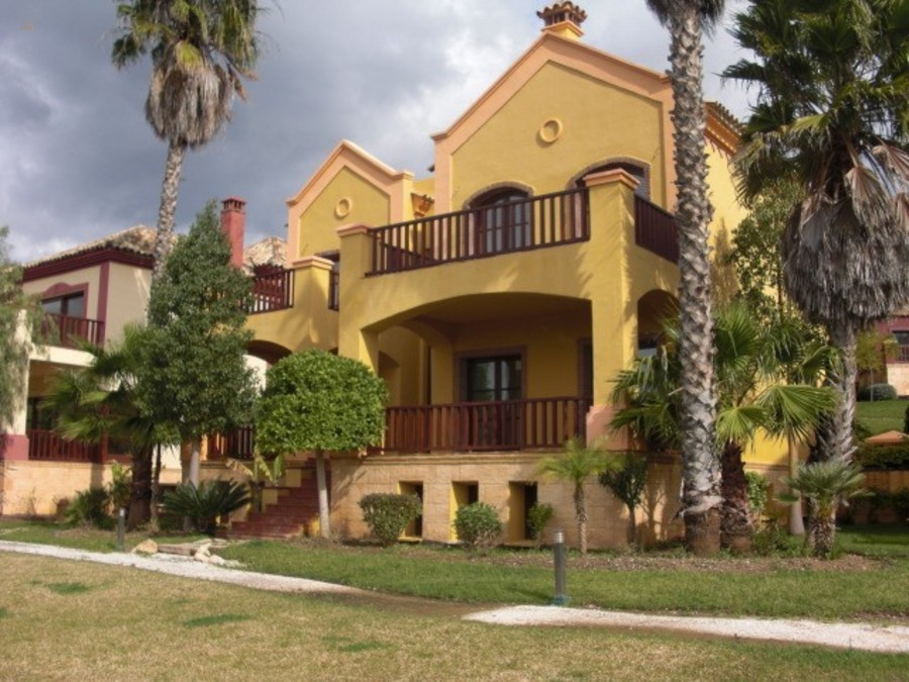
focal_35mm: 36
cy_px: 341
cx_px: 454
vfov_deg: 39.7
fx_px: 945
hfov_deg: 51.4
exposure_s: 1/1000
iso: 50
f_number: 2.8
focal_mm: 6.3
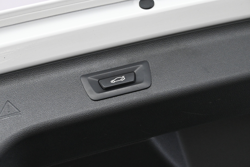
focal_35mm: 50
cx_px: 125
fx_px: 344
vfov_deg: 27.3
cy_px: 84
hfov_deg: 40.0
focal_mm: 33
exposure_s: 1/80
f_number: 5
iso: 2500
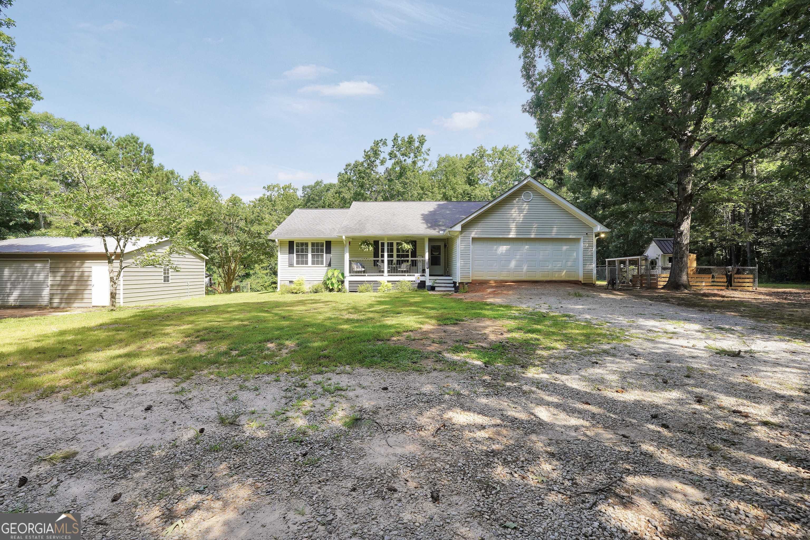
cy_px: 270
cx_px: 405
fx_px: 337
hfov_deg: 100.4
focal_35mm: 15
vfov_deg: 77.3
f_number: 5.6
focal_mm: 10
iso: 100
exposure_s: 1/125
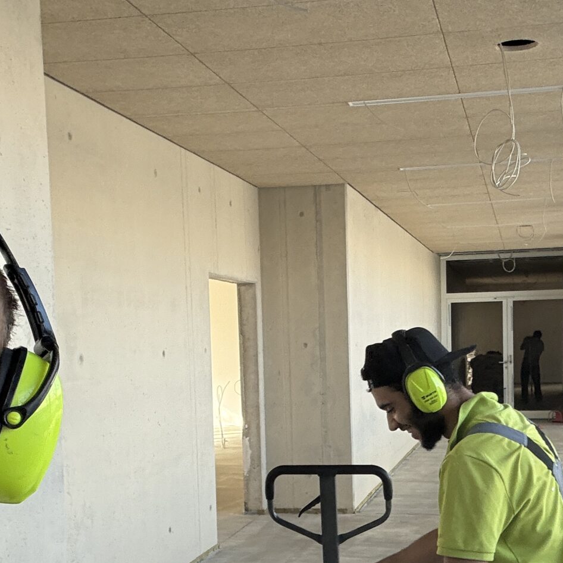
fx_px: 1012
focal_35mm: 55
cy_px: 380
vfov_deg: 30.8
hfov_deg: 31.0
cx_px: 343
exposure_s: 1/82
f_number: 1.9
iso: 80
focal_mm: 2.69
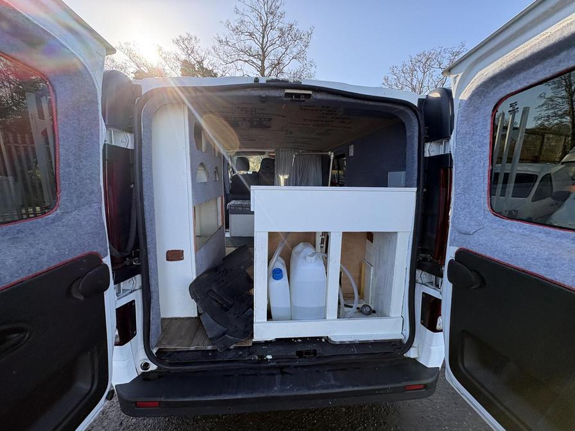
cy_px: 216
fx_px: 233
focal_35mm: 14
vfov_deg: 85.7
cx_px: 288
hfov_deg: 102.1
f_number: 2.2
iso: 50
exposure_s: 1/293
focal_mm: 2.22
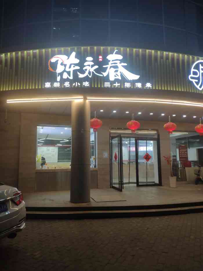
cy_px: 136
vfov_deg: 79.0
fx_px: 164
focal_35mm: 21
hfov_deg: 63.5
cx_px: 102
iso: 160
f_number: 1.8
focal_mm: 4.22
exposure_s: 1/100
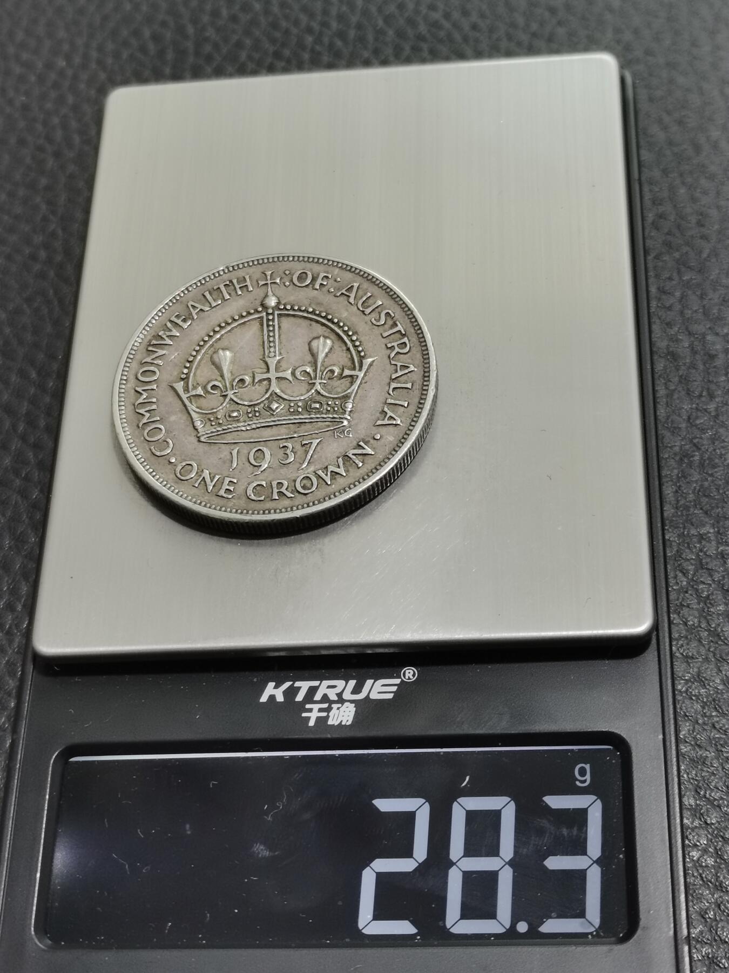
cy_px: 486
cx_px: 364
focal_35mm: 62
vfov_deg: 31.2
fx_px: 1741
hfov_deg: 23.7
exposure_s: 1/100
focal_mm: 5.58
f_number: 1.8
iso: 100
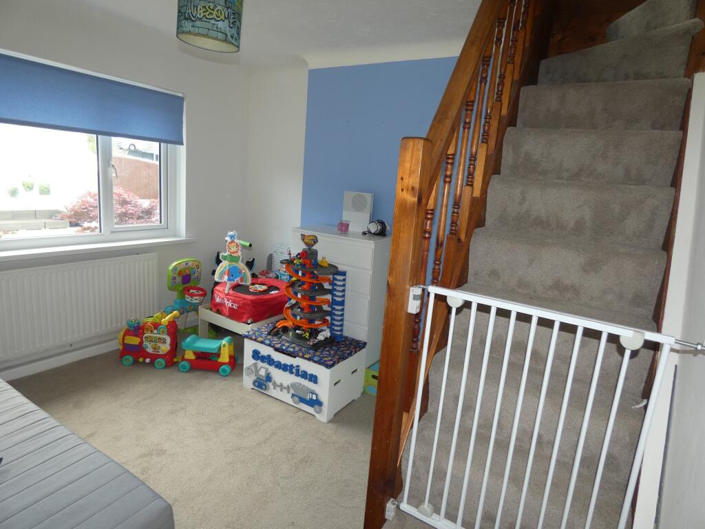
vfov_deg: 66.0
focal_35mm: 20
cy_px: 264
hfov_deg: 81.7
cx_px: 352
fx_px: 407
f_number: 2.8
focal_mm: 3.6
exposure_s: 1/60
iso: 100
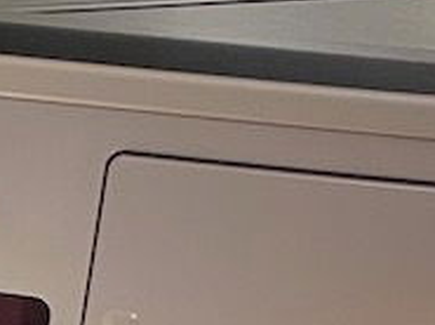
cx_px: -534
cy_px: 822
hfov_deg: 10.4
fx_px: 2120
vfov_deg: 8.0
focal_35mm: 169
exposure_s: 1/56
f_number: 1.8
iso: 125
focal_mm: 4.25
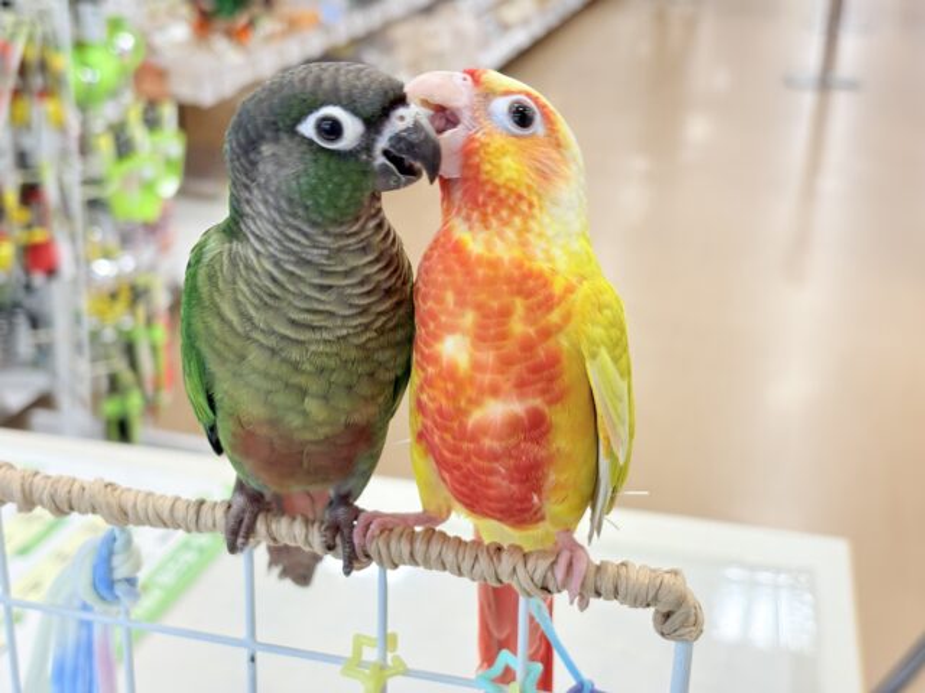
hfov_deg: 36.8
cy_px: 346
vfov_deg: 28.0
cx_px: 462
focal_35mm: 52
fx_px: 1390
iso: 125
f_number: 1.6
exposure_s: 1/100
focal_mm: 5.96
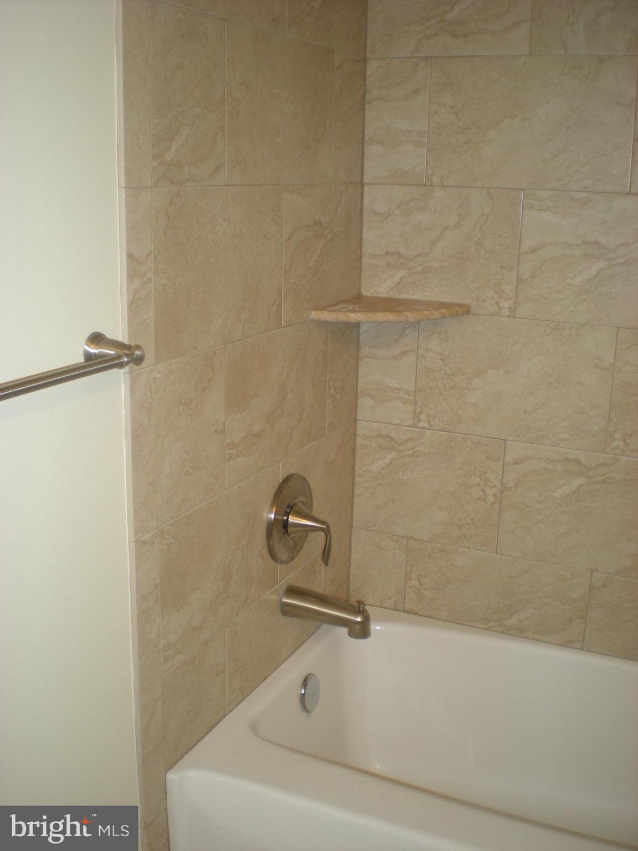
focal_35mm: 38
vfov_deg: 49.0
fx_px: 934
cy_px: 426
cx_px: 319
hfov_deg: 37.7
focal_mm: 6.3
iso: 69
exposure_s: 1/30
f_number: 3.1
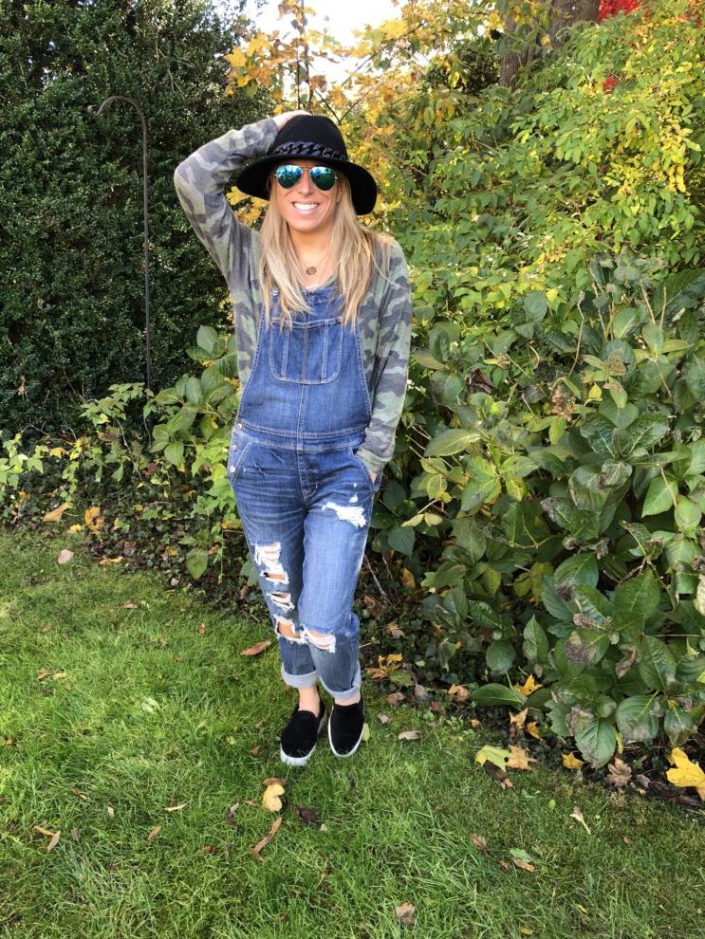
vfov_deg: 63.4
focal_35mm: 28
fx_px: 760
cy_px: 470
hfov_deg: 49.8
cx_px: 352
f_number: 1.8
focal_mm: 3.99
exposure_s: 1/40
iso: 25
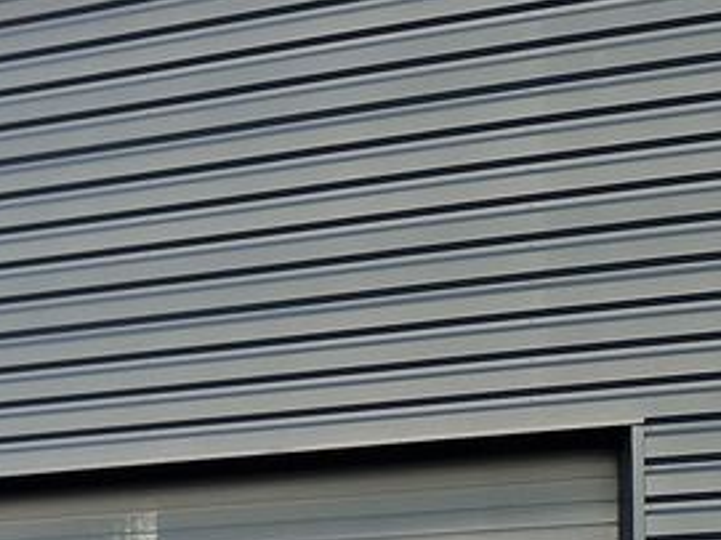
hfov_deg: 14.7
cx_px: -854
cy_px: 811
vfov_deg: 13.6
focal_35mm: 102
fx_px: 2124
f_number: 1.8
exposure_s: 1/5618
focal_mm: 5.4
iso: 50
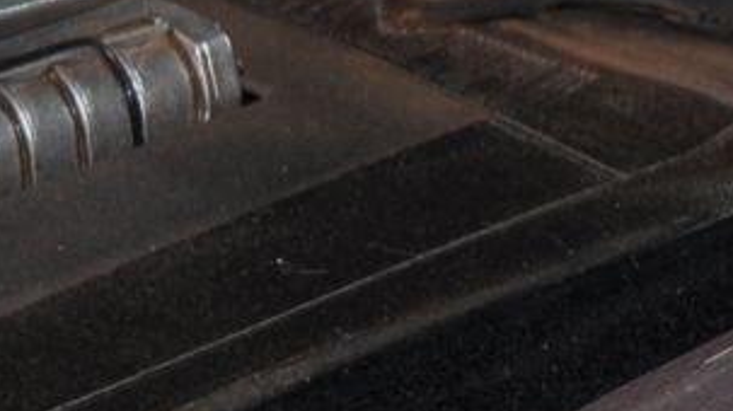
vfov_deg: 2.3
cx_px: 1955
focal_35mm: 531
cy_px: 413
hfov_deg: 4.0
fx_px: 10314
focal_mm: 50
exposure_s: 1/200
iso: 200
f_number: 11
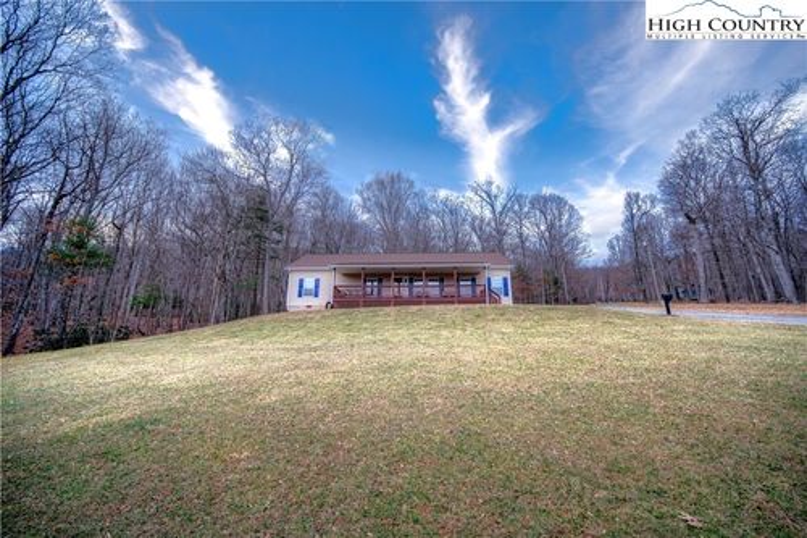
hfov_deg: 58.7
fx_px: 717
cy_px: 269
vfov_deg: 41.1
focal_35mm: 32
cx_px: 404
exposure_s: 1/240
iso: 250
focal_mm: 21
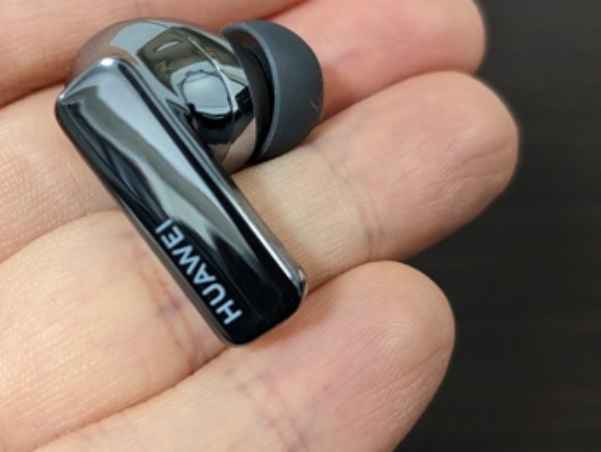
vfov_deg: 28.0
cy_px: 191
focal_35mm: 52
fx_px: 903
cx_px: 161
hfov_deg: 36.1
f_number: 1.73
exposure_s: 1/120
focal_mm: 4.38
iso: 561
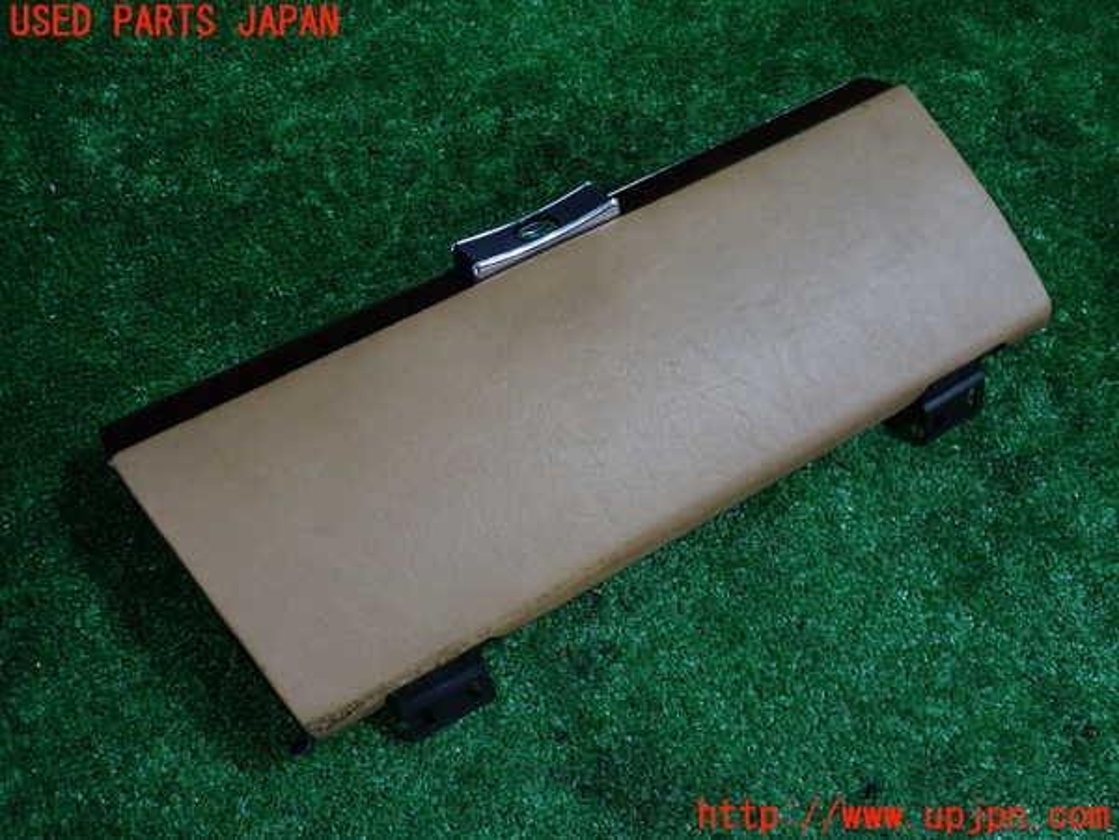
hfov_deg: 60.0
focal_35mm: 30
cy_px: 420
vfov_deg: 46.8
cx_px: 560
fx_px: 970
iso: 200
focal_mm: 5.4
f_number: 2.3
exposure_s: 1/60
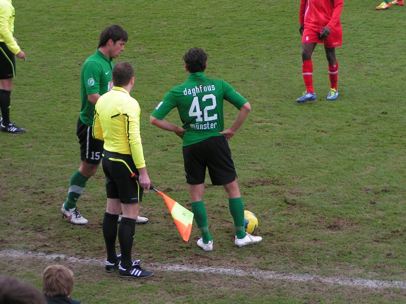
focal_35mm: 150
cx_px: 203
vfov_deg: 9.9
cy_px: 152
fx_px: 1759
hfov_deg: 13.2
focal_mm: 22.9
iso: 50
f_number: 3.5
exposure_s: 1/160
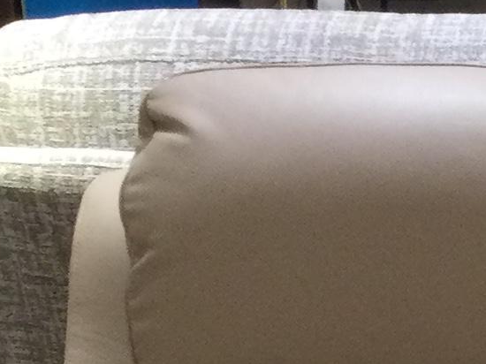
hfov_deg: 10.2
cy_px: 861
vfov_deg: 7.5
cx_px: 834
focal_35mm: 184
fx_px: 2582
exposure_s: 1/33
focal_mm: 3.3
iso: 64
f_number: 2.4
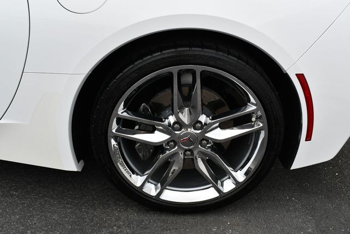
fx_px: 350
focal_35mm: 36
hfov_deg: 53.1
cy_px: 117
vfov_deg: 36.9
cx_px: 175
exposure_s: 1/250
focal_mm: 18
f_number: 7.1
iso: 200
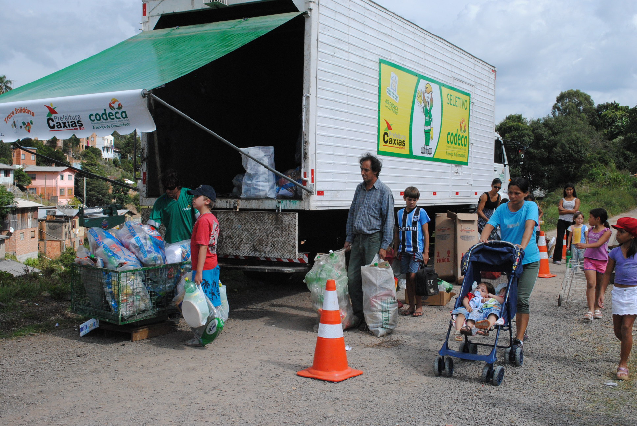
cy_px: 213
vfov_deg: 32.0
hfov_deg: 46.3
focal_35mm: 42
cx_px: 318
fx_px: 744
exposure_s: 1/800
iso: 800
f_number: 14
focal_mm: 28
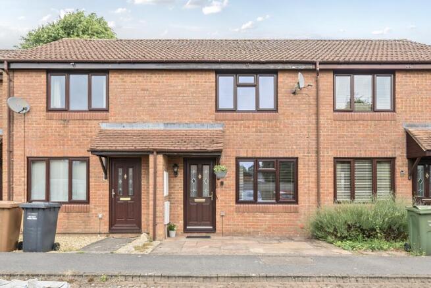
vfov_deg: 51.3
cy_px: 144
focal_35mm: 25
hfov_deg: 71.5
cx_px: 216
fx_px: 299
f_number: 8
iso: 400
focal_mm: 17
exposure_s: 1/200
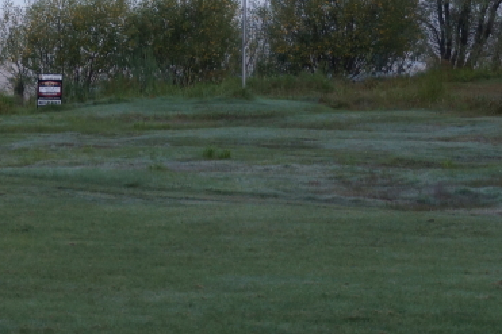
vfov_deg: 6.8
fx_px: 2815
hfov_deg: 10.2
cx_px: 104
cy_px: 5
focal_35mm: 202
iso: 320
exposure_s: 1/80
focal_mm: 50
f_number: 4.5
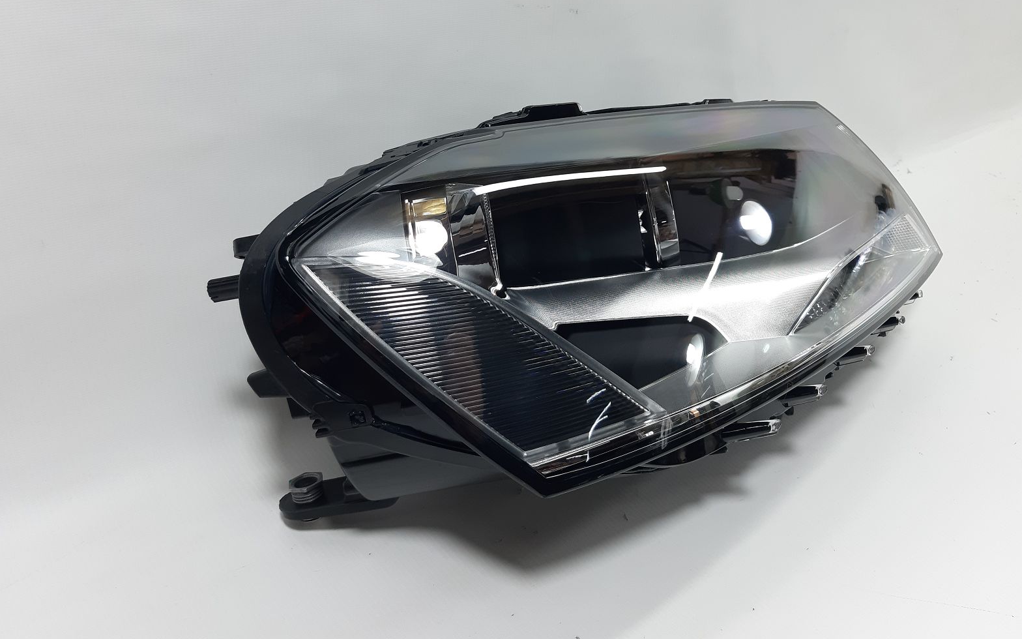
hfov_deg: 61.2
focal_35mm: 31
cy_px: 252
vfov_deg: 40.4
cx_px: 511
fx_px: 863
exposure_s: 1/50
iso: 64
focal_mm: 3.93
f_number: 1.7
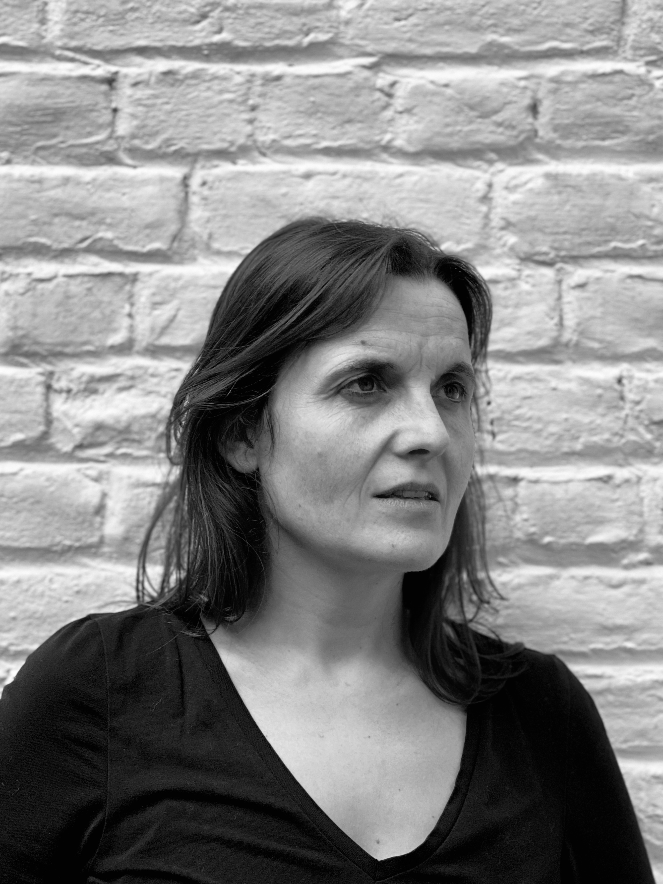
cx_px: 332
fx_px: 1966
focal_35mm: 77
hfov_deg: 19.1
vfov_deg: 25.3
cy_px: 442
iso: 250
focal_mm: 9
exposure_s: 1/72
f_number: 2.8
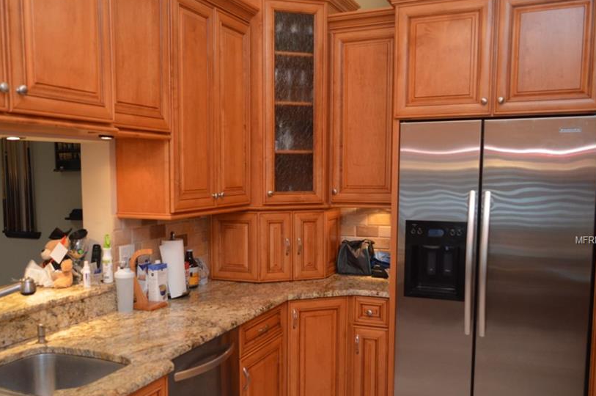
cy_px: 241
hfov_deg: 55.5
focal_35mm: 34
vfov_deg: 38.6
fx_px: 562
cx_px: 242
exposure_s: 1/60
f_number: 3.5
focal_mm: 18
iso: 640
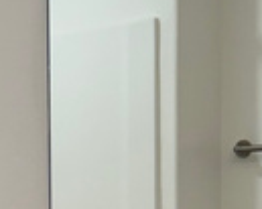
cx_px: -134
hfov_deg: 12.2
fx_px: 1170
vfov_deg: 9.7
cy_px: 377
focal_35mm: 151
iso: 80
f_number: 1.5
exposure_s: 1/121
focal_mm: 5.7
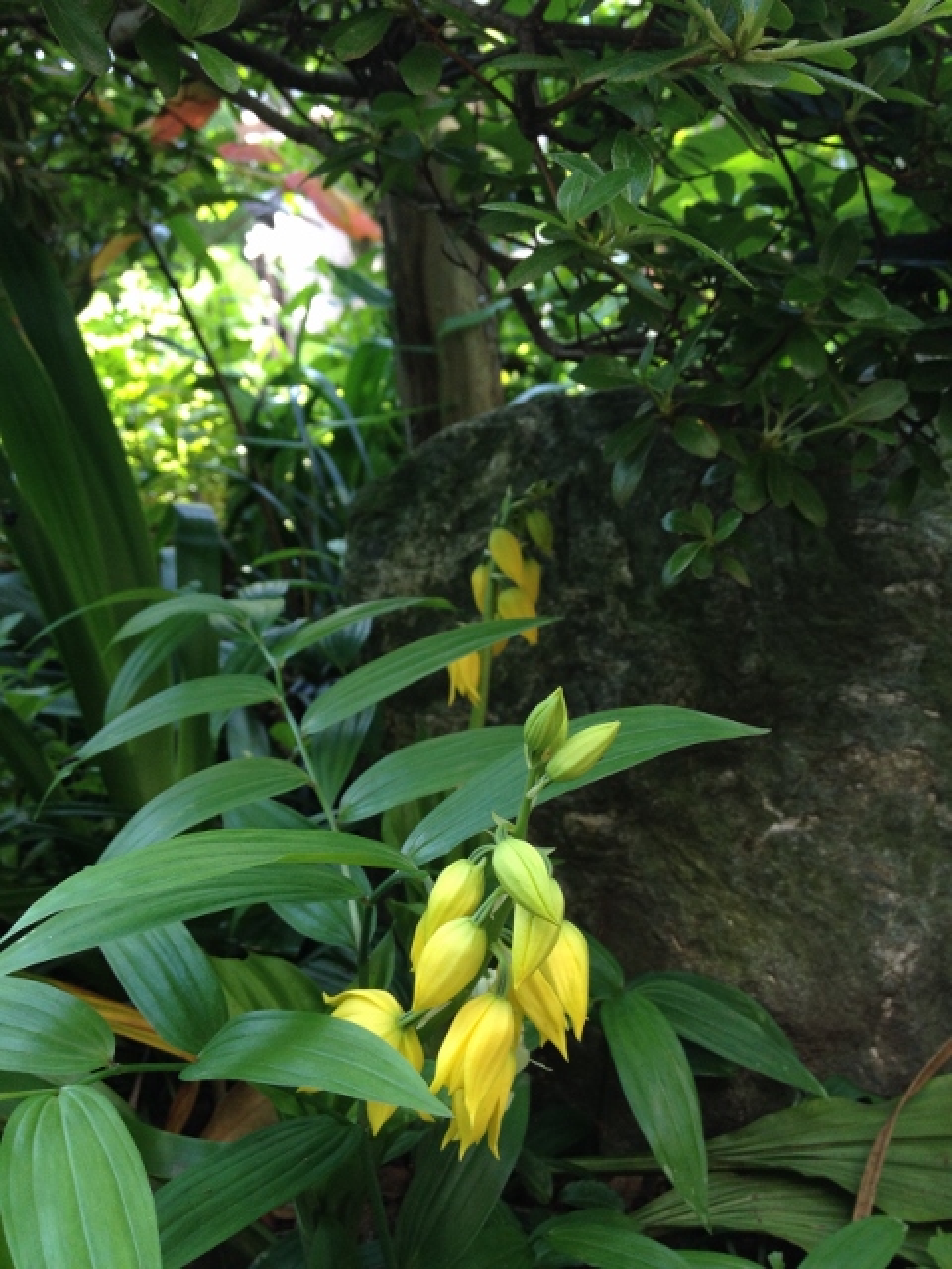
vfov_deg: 52.6
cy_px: 634
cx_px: 476
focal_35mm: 35
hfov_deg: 40.7
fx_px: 1283
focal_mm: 4.28
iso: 80
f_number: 2.4
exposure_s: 1/120
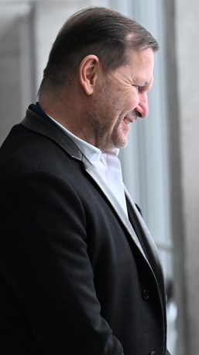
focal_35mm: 261
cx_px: 168
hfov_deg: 4.6
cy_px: 178
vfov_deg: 8.3
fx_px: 2449
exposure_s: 1/1000
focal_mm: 110
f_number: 4
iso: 6400
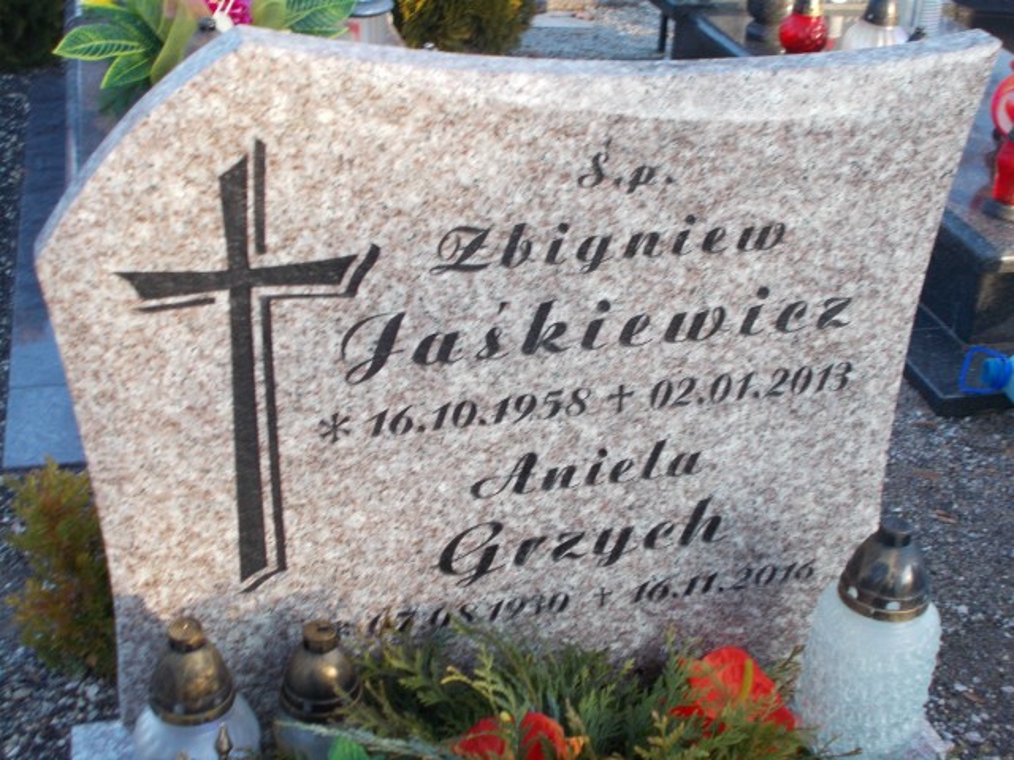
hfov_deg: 38.2
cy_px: 380
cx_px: 507
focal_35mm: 50
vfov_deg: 29.1
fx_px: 1465
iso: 80
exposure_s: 1/50
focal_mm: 9
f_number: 4.5
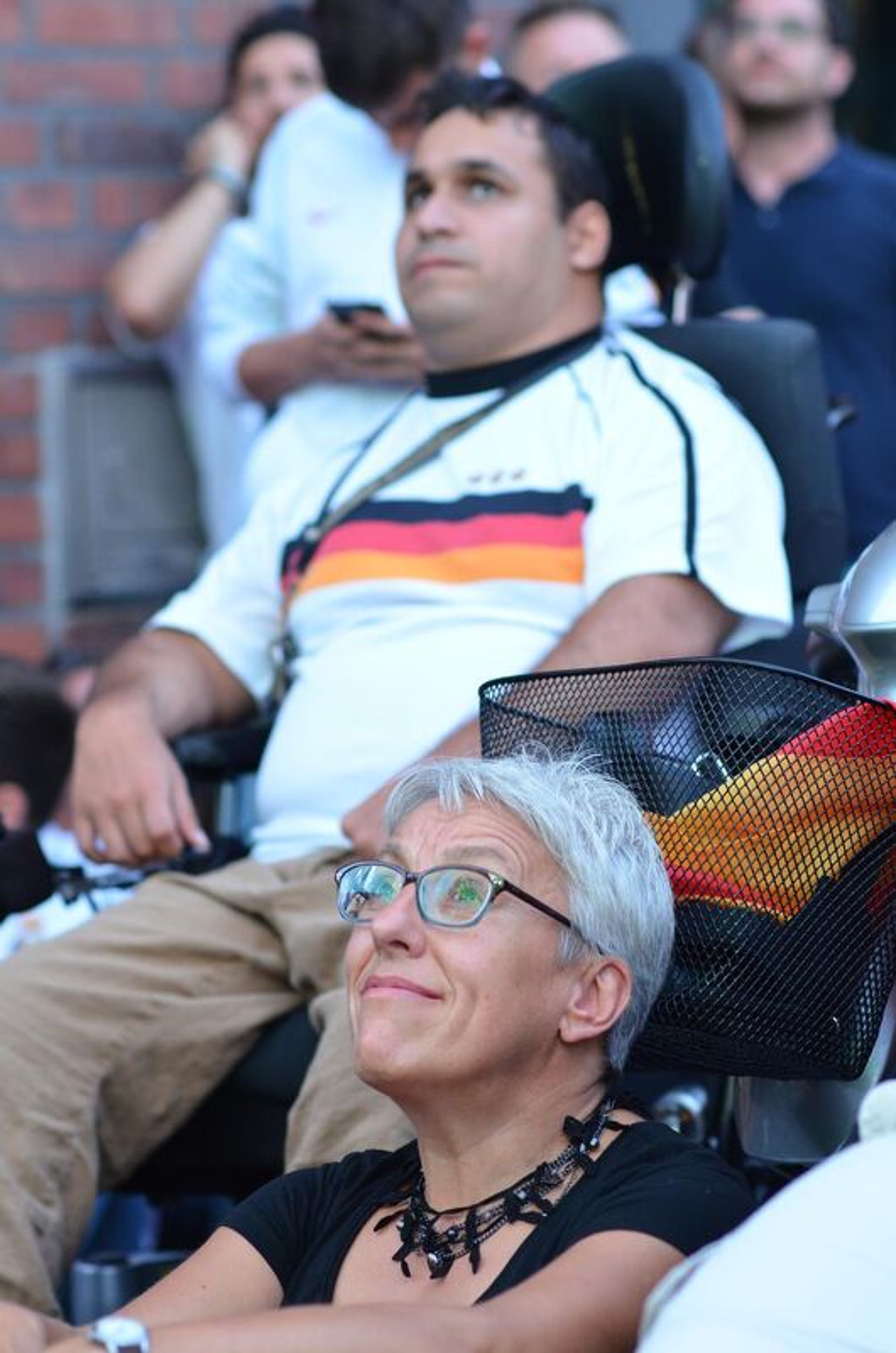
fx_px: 4780
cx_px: 448
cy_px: 676
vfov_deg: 16.1
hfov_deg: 10.7
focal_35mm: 128
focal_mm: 85
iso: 800
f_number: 3.2
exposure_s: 1/200
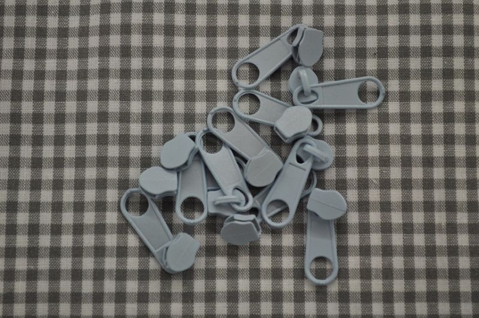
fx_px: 877
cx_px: 240
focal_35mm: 66
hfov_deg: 30.6
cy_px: 159
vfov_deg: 20.6
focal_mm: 44
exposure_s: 1/60
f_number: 5.3
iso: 640
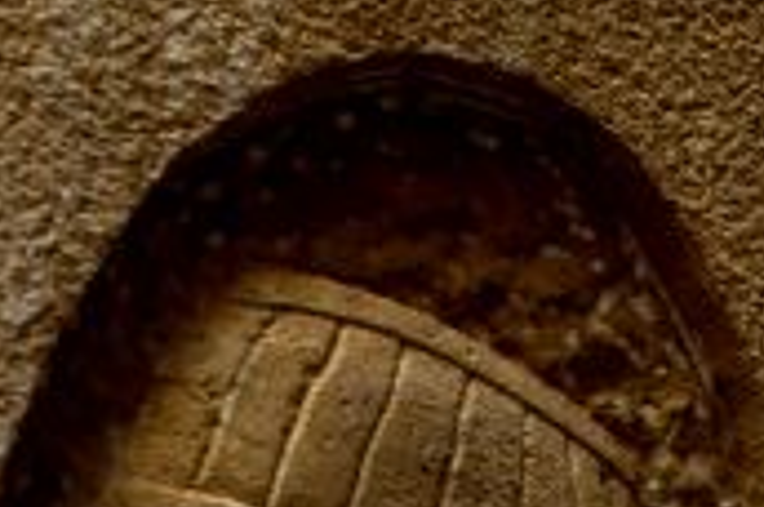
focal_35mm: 465
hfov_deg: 4.4
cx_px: -400
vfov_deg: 2.9
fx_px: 9850
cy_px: 778
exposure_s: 1/200
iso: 320
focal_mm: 52
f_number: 7.1
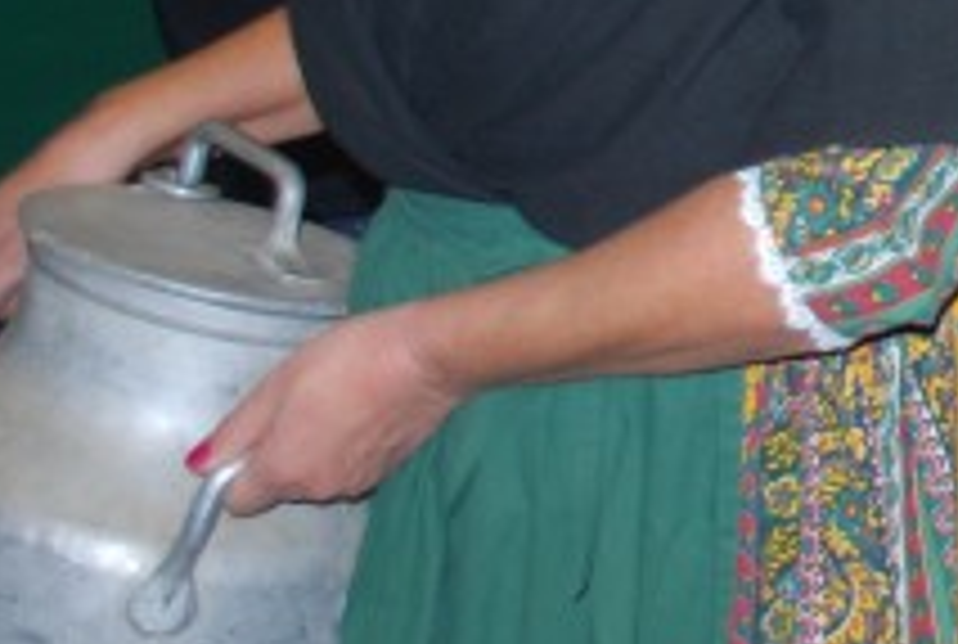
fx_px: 3600
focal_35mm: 135
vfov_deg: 9.8
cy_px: -399
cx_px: 1673
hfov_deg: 13.7
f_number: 4.2
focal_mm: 24
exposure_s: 1/60
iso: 200
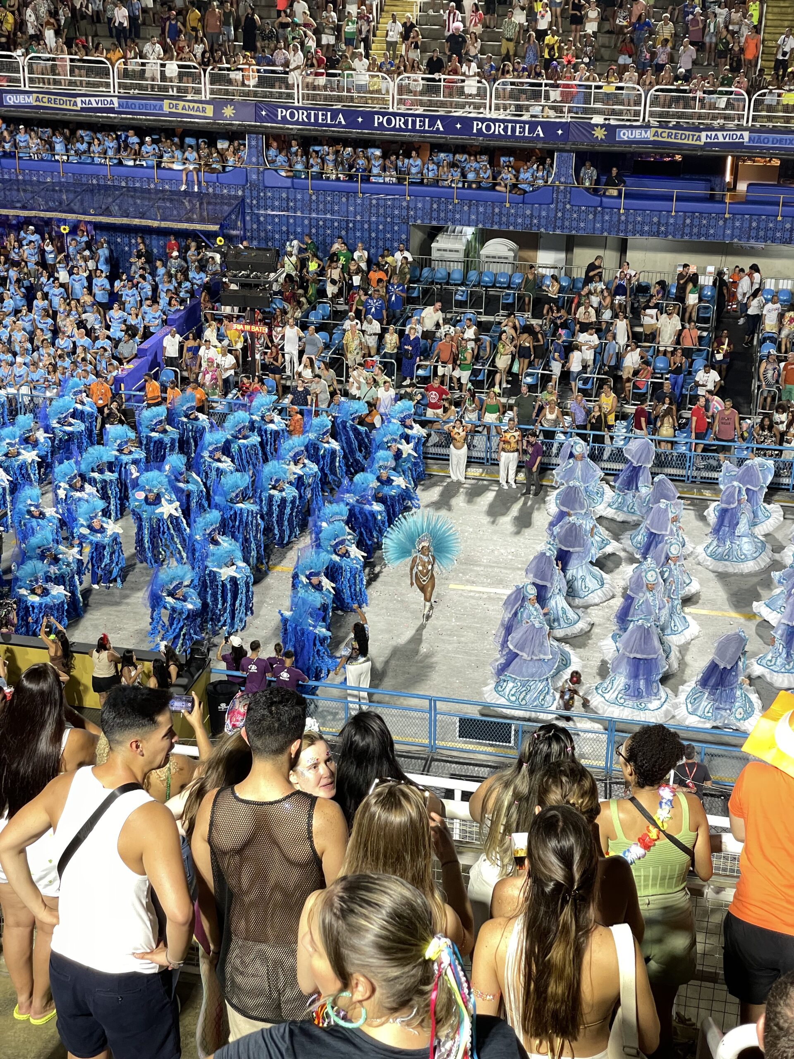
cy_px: 530
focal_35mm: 52
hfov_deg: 28.0
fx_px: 1590
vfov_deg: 36.8
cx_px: 397
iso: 125
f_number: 2
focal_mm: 6
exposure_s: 1/60
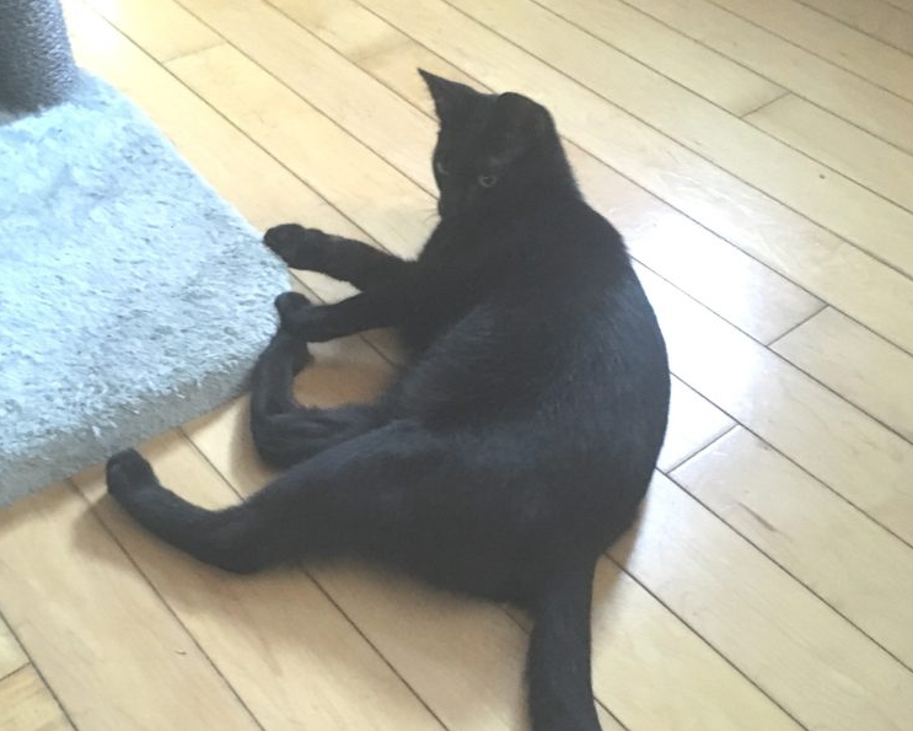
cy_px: 442
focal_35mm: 39
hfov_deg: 46.8
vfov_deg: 38.1
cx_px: 456
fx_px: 1054
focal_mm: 4.15
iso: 400
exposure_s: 1/15
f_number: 2.2
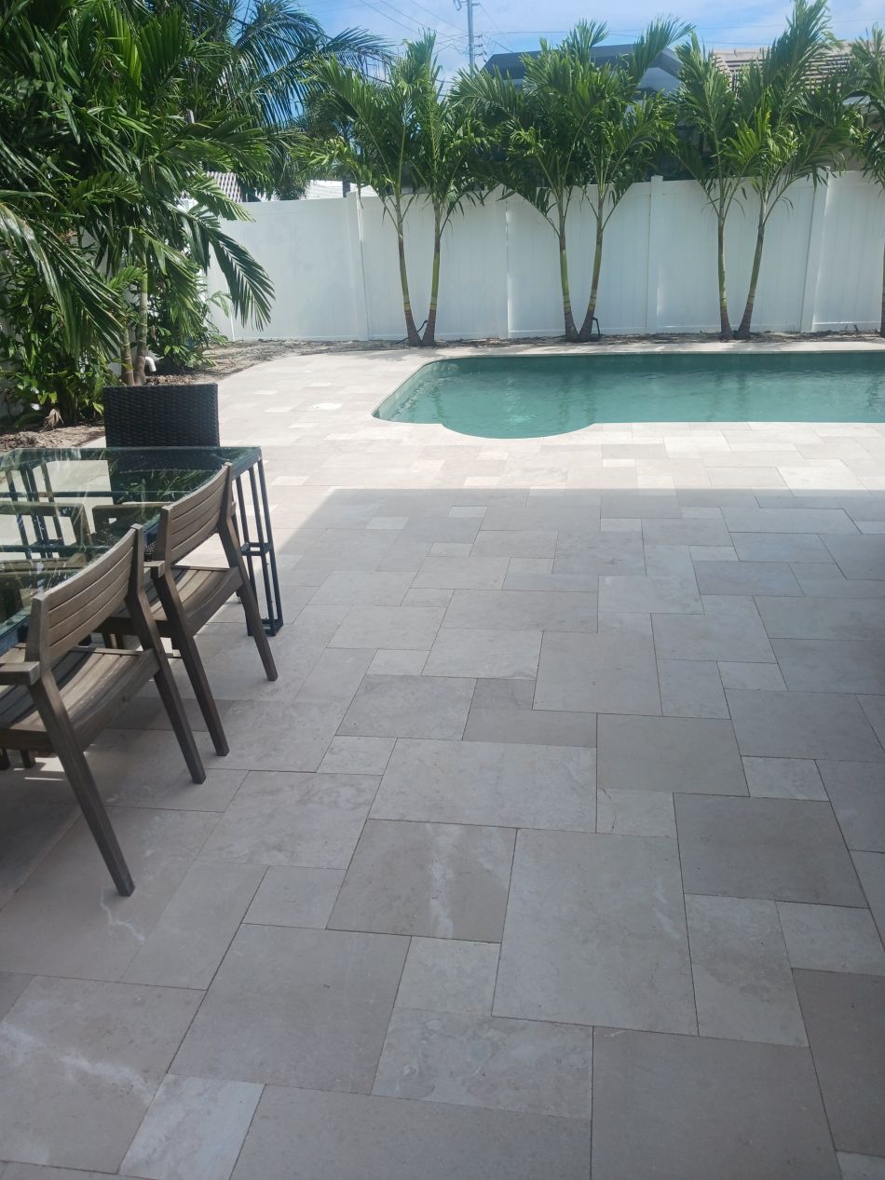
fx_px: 921
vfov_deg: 65.3
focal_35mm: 27
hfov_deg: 51.3
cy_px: 590
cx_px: 442
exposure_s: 1/313
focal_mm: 4
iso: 20
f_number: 1.8
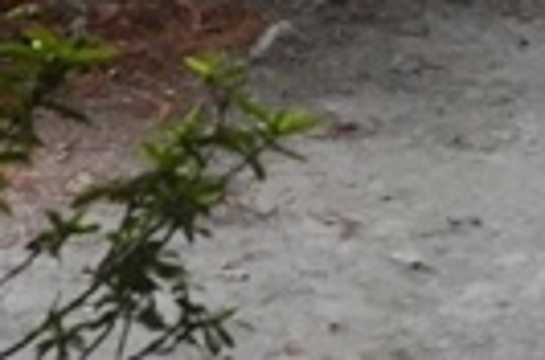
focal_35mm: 278
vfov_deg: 4.6
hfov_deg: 6.9
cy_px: -898
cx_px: 1401
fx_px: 4199
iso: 2500
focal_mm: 24
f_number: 5
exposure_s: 1/2500
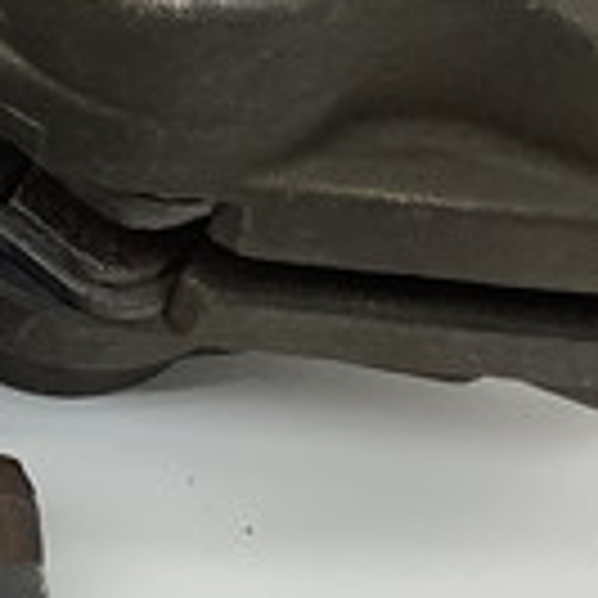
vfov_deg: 14.0
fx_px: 2424
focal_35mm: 124
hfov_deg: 13.0
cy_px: 139
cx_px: -400
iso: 50
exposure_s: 1/120
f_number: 2.4
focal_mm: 3.3
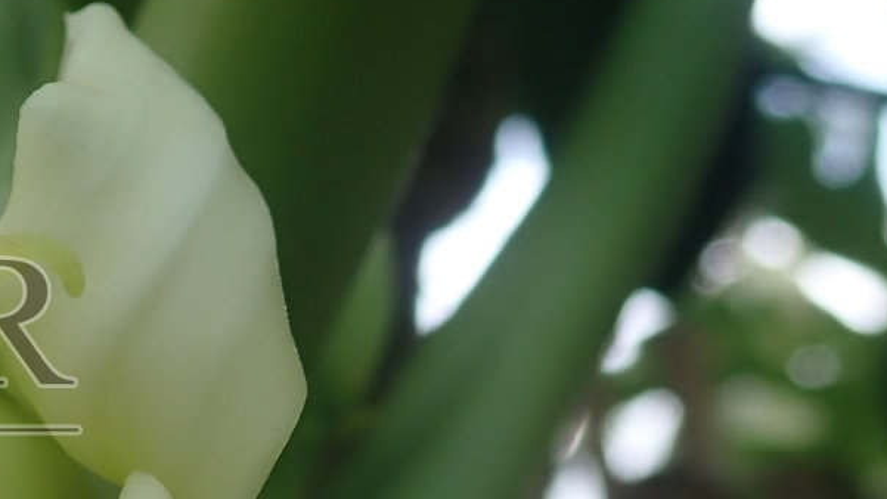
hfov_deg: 22.6
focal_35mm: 87
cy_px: 357
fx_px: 2046
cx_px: -167
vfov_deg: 13.9
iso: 100
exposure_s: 1/200
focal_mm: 5.5
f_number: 3.2
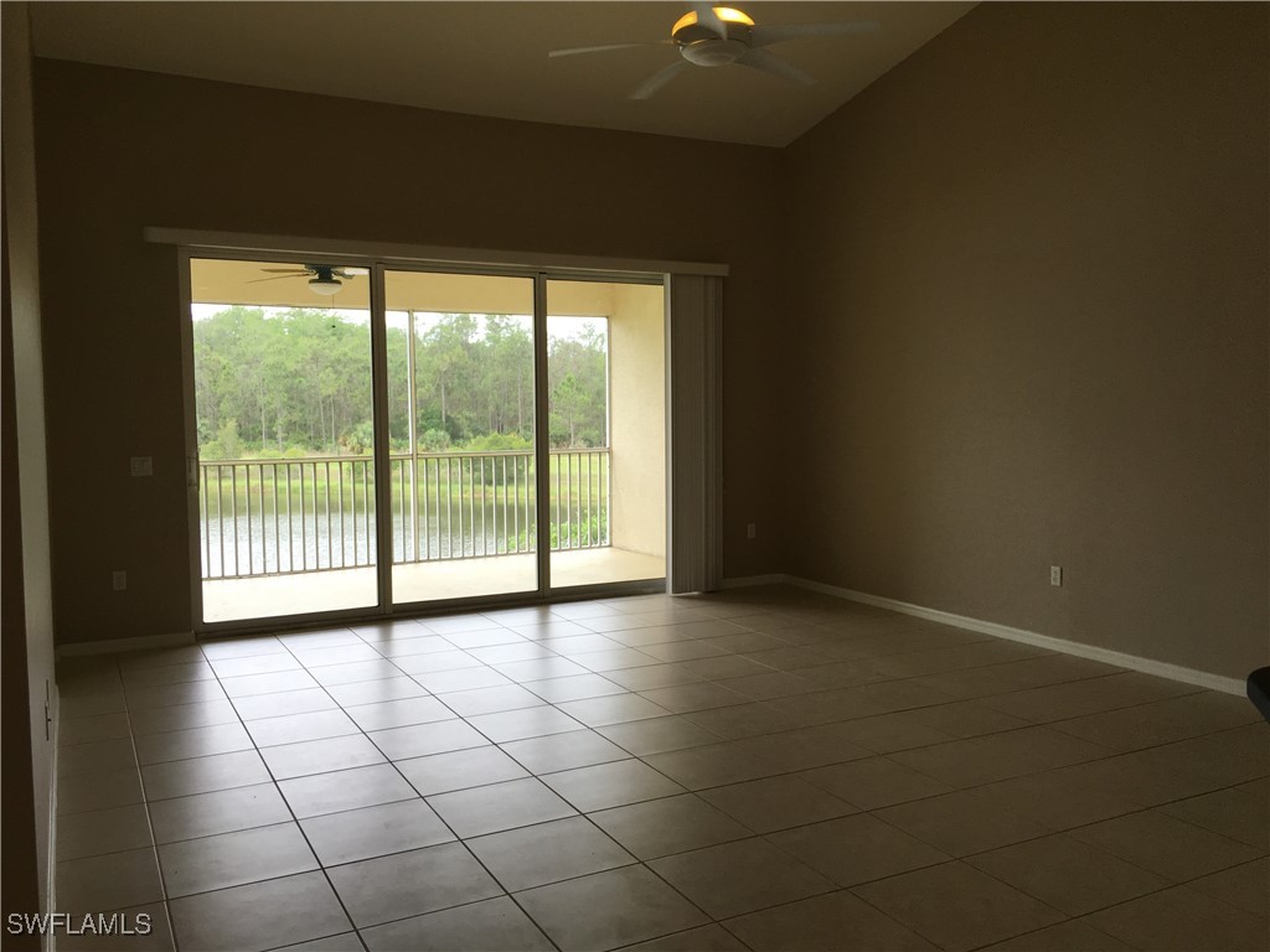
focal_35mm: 29
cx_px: 635
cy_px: 476
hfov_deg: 61.7
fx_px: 1064
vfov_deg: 48.2
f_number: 2.2
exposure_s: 1/120
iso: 40
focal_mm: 4.15
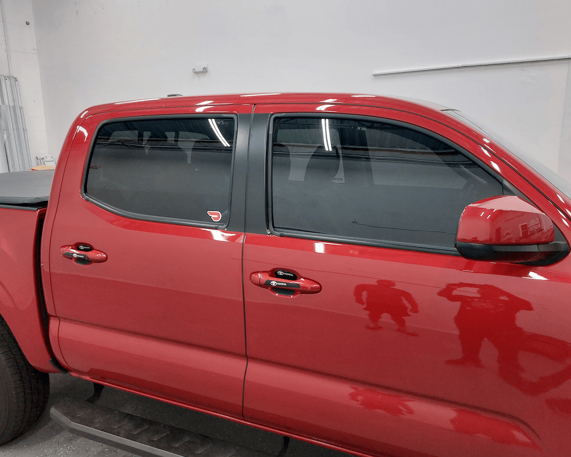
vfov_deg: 55.0
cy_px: 227
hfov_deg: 66.0
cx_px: 283
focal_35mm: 26
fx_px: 439
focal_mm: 5.23
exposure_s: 1/60
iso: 320
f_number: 1.8
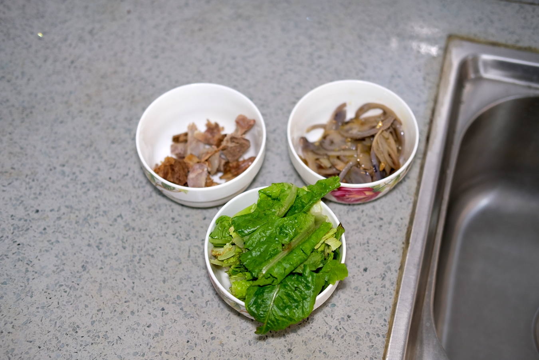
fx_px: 793
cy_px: 180
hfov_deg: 37.5
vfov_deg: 25.5
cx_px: 270
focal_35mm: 53
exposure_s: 1/60
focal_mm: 35
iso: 320
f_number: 2
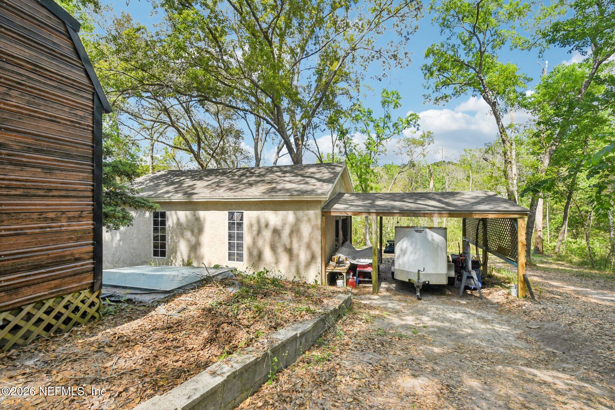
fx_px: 256
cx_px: 308
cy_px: 205
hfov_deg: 100.4
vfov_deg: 77.3
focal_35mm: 15
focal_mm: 10
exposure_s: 1/400
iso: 400
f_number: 8
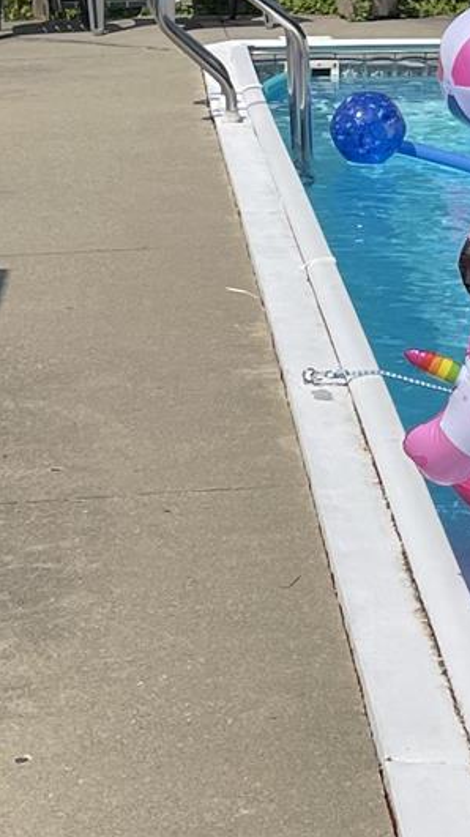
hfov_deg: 9.7
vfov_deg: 17.2
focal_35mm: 123
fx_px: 2730
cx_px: 554
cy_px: 84
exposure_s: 1/5291
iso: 32
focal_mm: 4.2
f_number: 1.6
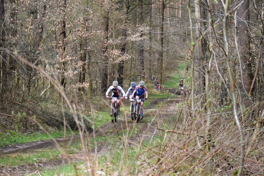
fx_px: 770
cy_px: 88
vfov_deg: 13.0
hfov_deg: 19.5
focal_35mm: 105
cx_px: 132
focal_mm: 70
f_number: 8
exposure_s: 1/2000
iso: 4000
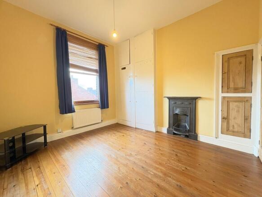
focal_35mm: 14
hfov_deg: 102.1
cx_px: 131
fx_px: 106
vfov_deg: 85.7
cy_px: 98
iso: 400
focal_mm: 2.22
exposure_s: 1/50
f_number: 2.2
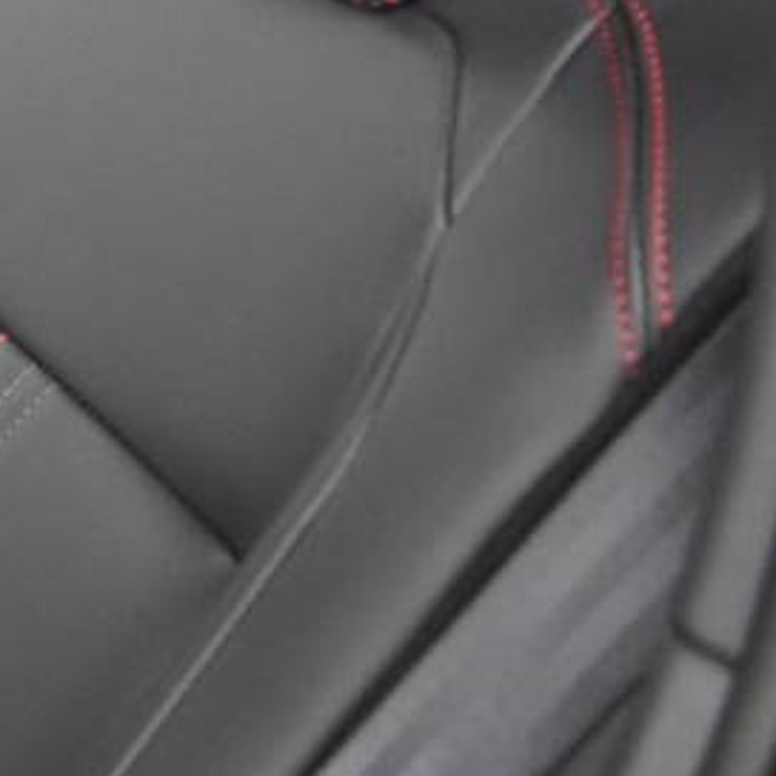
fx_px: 2070
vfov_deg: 21.0
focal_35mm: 82
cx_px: -616
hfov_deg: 17.3
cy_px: 184
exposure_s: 1/160
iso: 2000
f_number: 2.8
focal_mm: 17
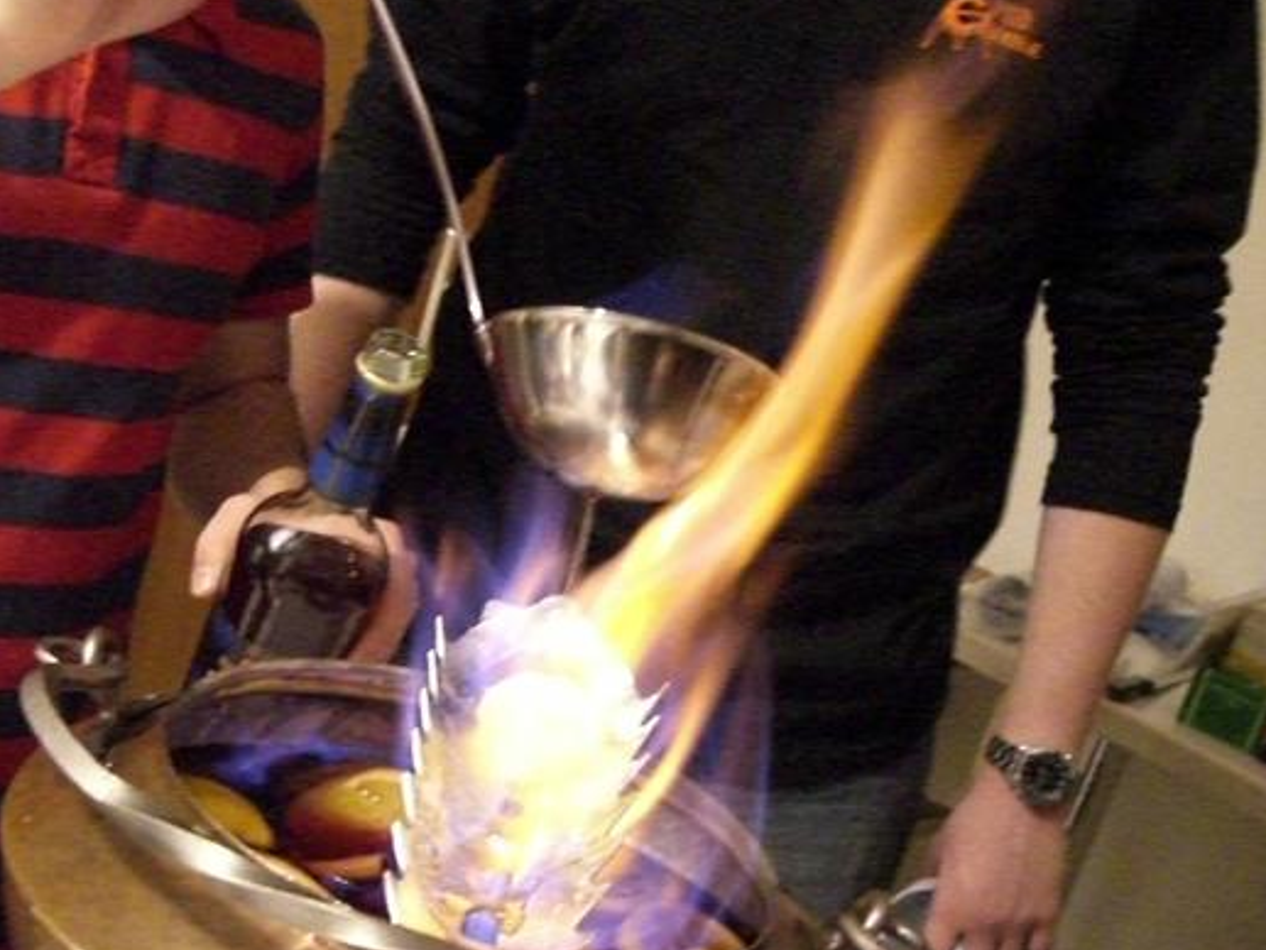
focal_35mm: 47
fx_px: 1719
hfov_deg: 40.2
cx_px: 504
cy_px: 570
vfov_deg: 30.8
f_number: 3.1
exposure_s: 1/15
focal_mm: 6.3
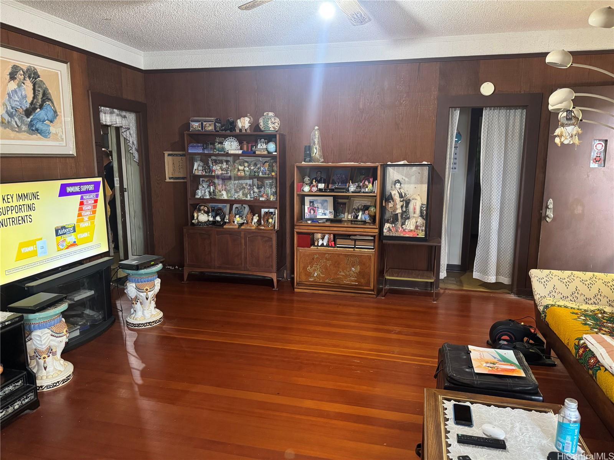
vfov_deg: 56.8
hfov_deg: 71.6
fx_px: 426
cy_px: 230
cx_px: 307
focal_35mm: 24
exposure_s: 1/60
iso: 640
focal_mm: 6.76
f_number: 1.78
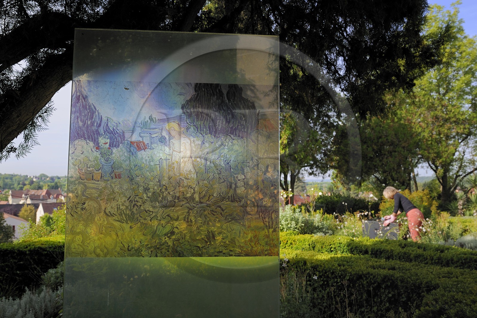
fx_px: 358
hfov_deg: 67.4
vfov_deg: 47.9
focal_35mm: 27
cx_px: 238
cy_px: 159
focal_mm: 27
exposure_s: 1/250
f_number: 6.3
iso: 200
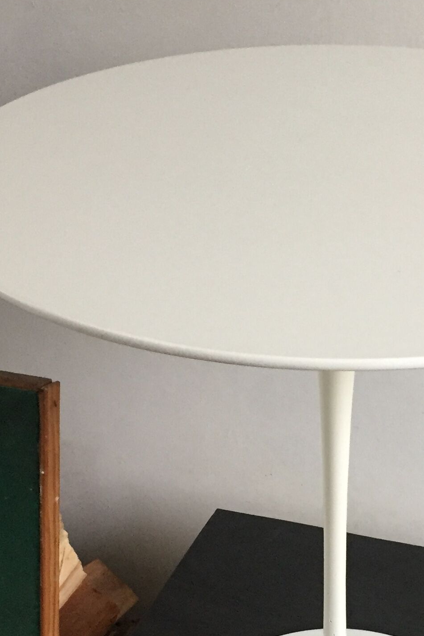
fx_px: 1219
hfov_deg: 19.6
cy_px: 508
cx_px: 325
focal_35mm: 69
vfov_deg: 28.6
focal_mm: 4.15
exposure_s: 1/33
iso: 200
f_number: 2.2
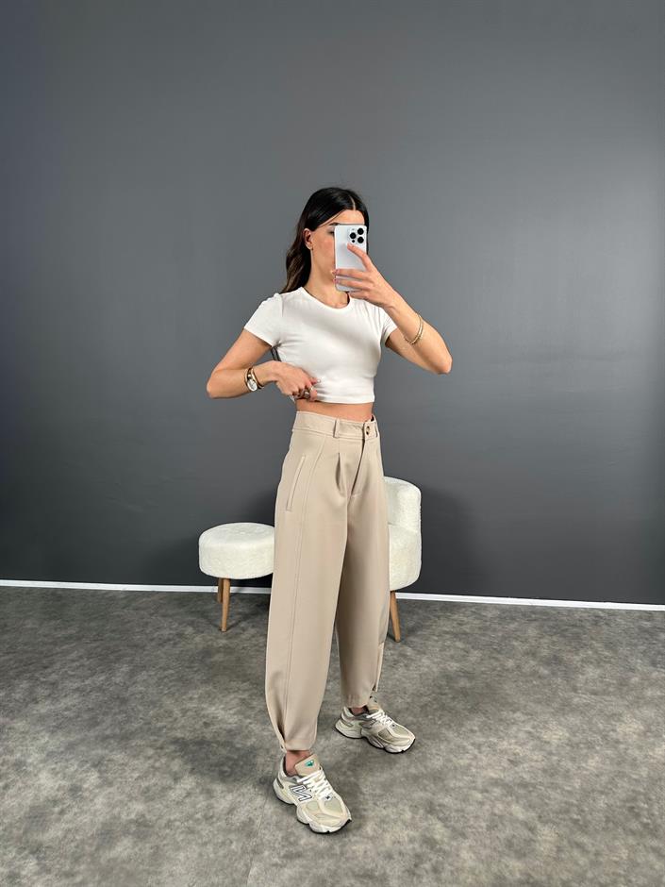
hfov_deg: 56.8
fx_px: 615
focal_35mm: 24
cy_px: 444
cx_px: 332
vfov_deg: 71.6
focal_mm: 6.86
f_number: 1.78
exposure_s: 1/121
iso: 125
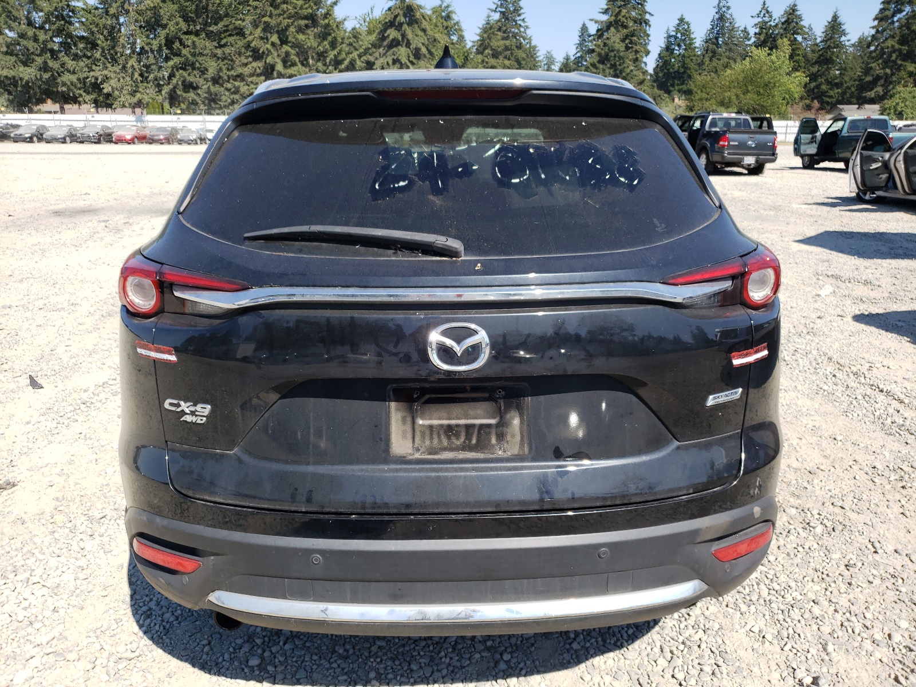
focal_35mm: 26
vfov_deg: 53.1
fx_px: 688
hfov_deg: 67.3
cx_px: 458
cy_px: 344
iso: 50
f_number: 1.5
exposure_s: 1/1667
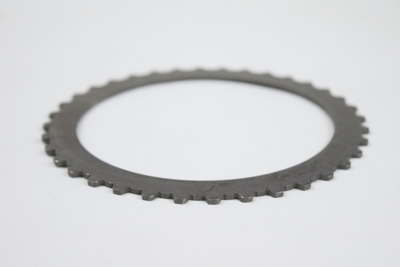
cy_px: 134
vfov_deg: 18.9
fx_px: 800
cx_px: 200
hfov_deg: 28.1
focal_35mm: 72
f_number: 5.3
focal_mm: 48
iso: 1400
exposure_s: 1/60
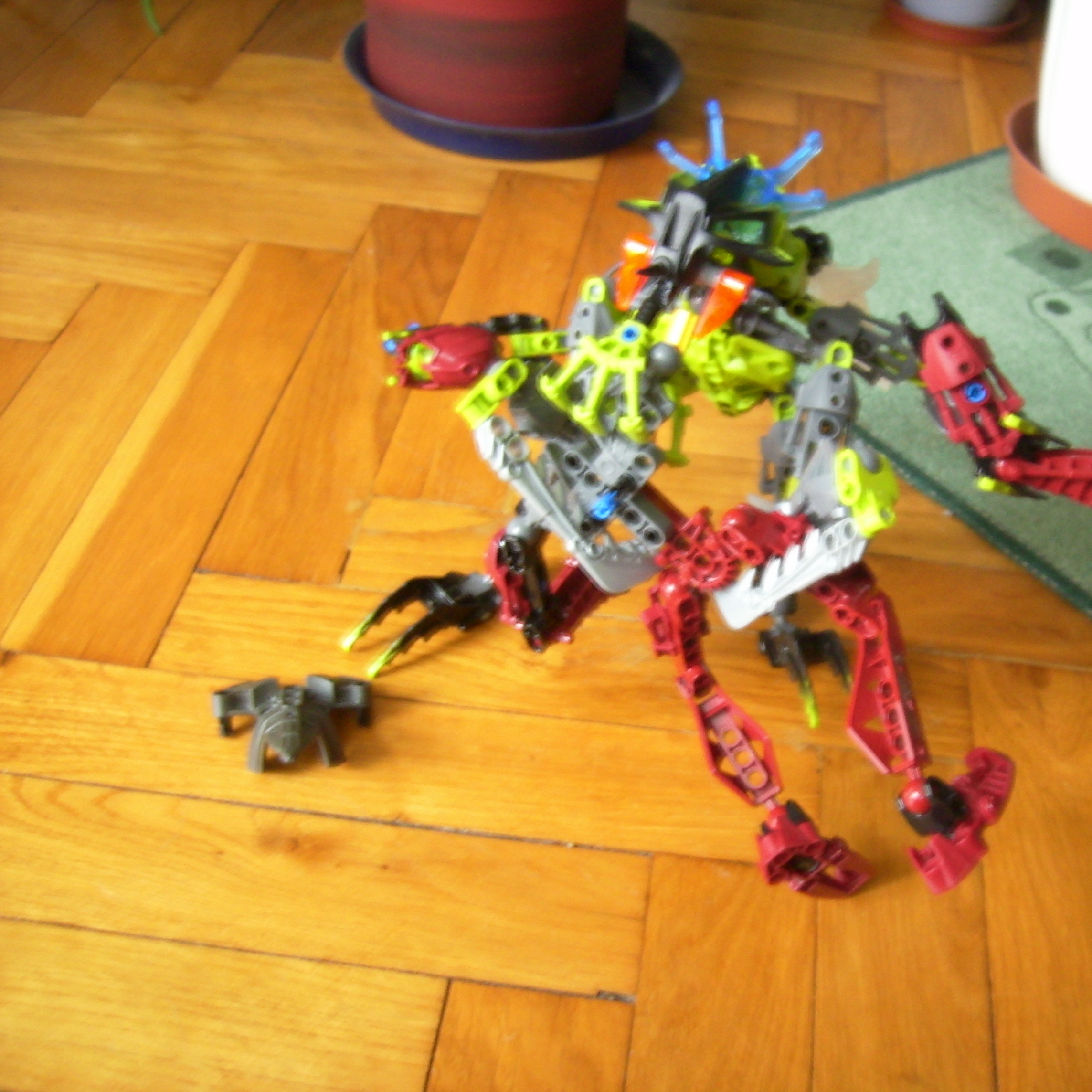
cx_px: 732
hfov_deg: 43.2
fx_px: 1356
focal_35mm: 38
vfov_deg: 43.9
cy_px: 543
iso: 50
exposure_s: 1.4
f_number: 2.8
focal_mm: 5.99
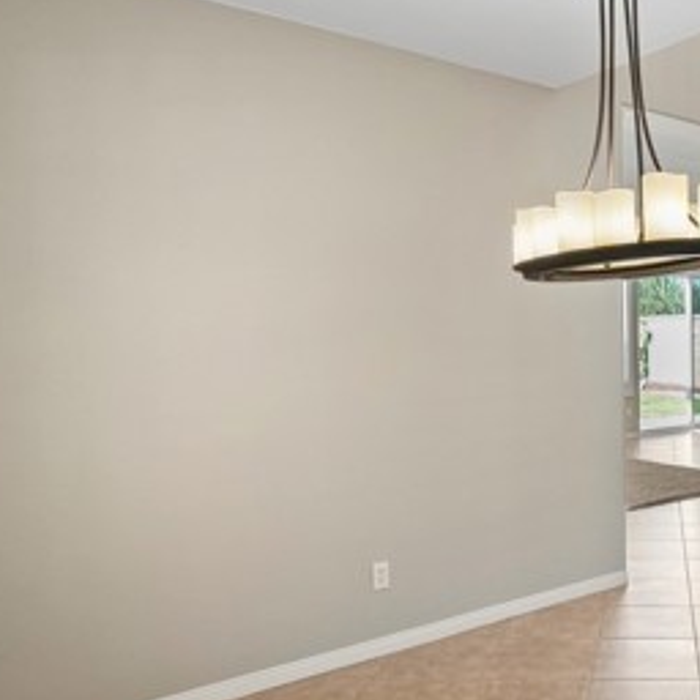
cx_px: 615
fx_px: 778
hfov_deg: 44.6
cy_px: 346
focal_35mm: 34
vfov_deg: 48.4
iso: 2500
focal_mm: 16
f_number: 6.3
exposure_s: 1/15
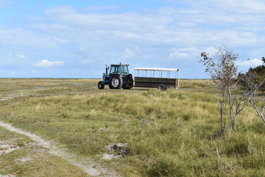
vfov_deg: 25.7
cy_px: 88
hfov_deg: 37.9
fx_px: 386
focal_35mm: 52
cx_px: 132
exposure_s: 1/320
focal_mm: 35
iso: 100
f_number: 9
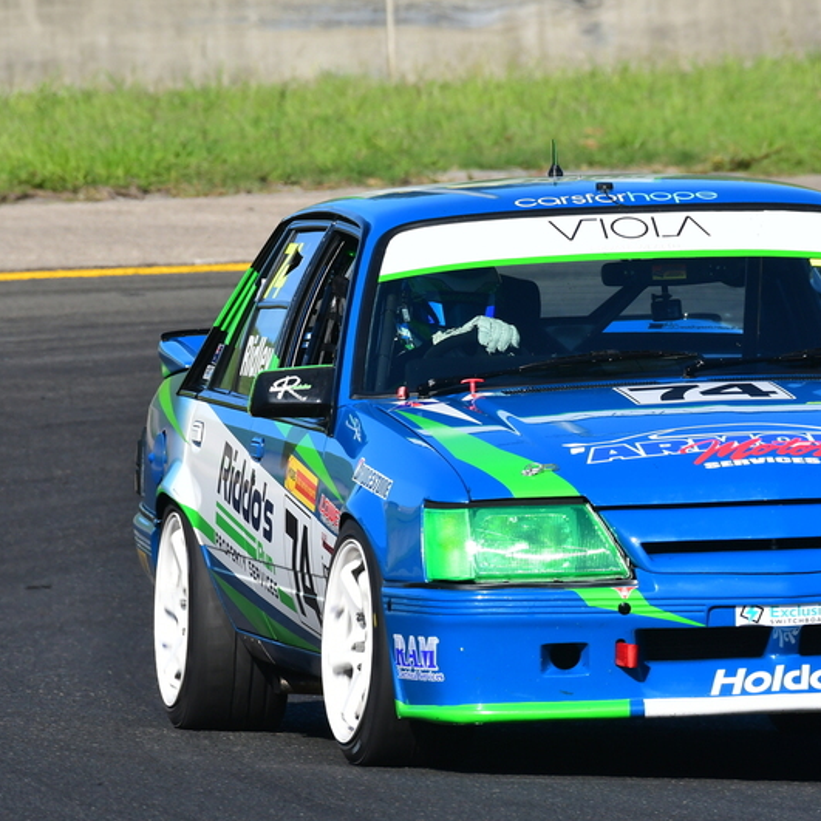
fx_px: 21654
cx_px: 563
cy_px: 410
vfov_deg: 2.2
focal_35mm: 807
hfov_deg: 2.2
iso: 500
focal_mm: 420
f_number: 11
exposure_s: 1/640
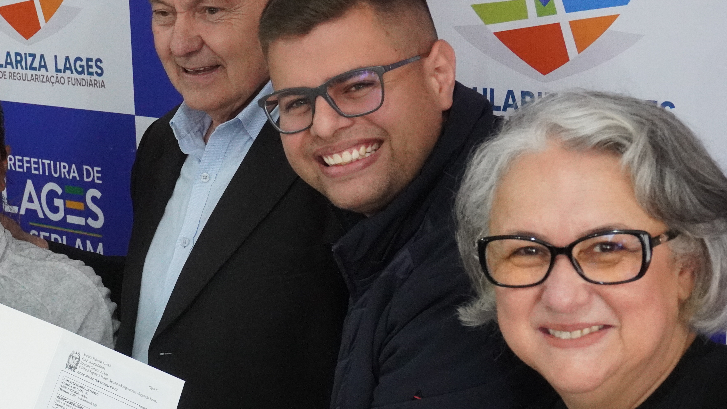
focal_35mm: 101
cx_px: 136
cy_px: 286
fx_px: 1947
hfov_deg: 20.9
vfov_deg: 12.0
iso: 5000
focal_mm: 38
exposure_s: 1/80
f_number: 8
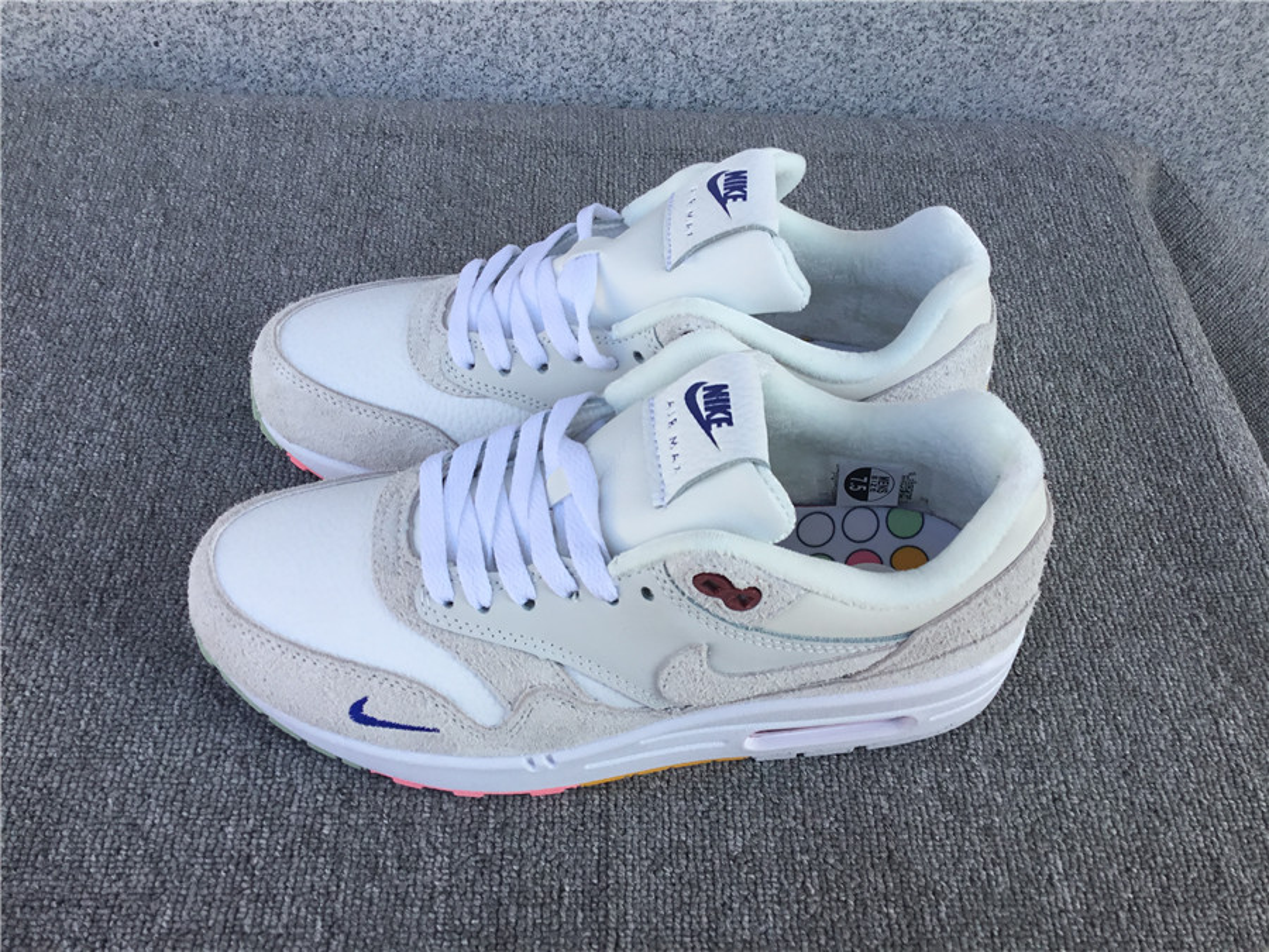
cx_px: 634
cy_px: 476
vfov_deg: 45.4
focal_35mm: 31
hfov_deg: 58.4
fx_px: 1136
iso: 25
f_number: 2.4
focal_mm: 3.3
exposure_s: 1/290
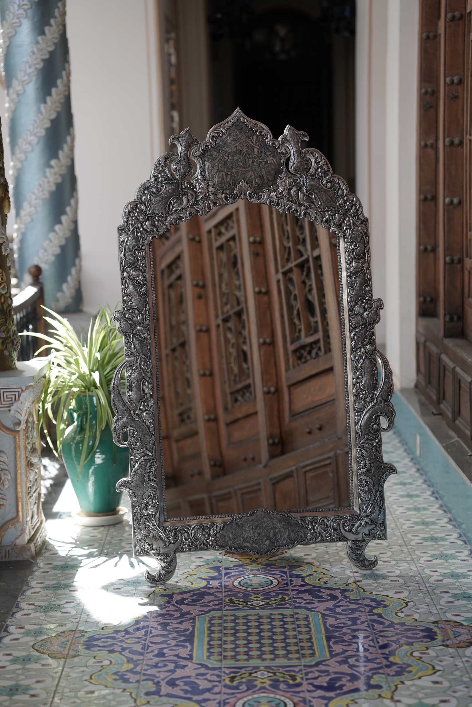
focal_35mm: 85
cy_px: 354
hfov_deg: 16.1
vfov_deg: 23.9
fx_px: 1671
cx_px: 236
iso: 250
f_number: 2.8
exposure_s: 1/200
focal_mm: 85
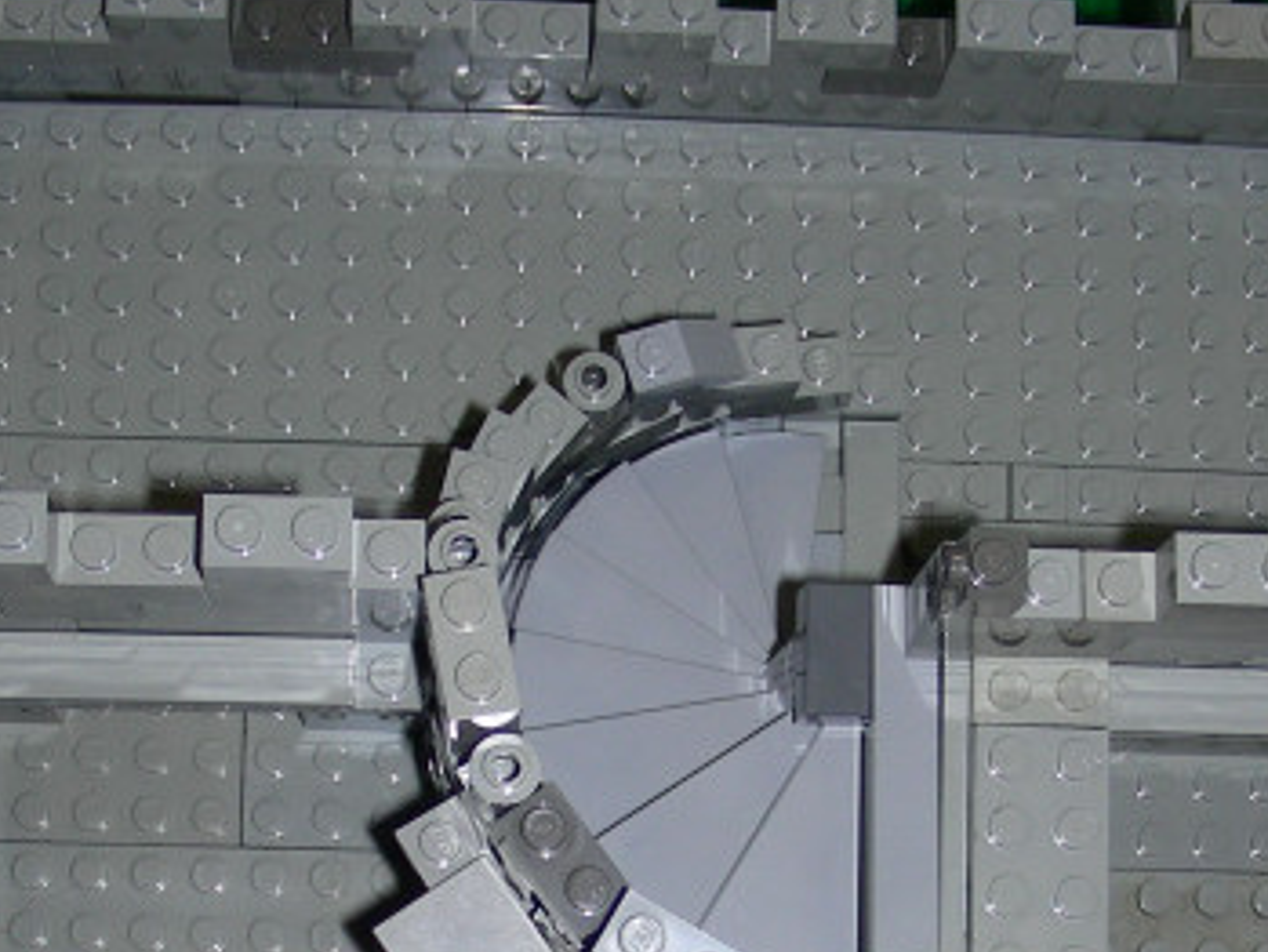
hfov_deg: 22.5
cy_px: 836
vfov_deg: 16.8
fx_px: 3188
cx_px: 632
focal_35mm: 87
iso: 50
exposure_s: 1/60.1
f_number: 3.5
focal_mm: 6.3
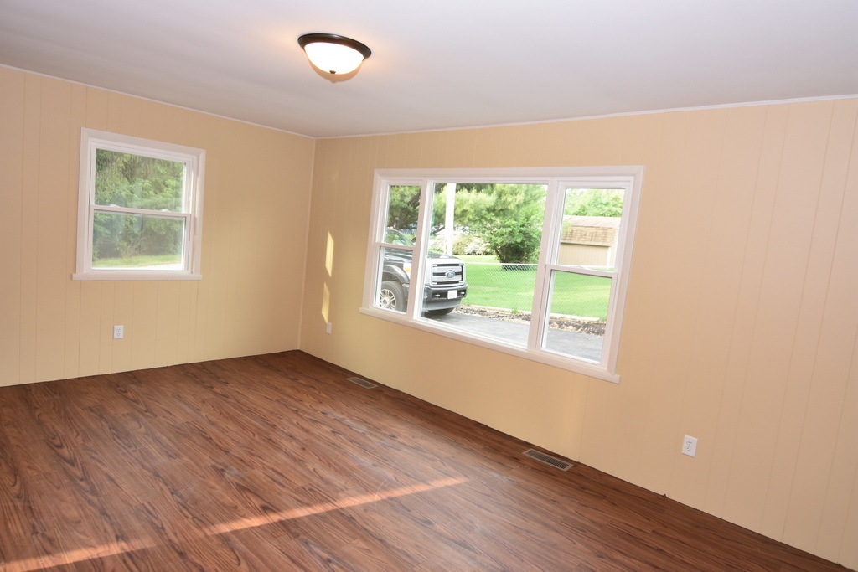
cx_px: 429
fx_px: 501
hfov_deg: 81.2
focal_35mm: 21
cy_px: 286
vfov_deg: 59.5
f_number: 4
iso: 250
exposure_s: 1/60
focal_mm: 14
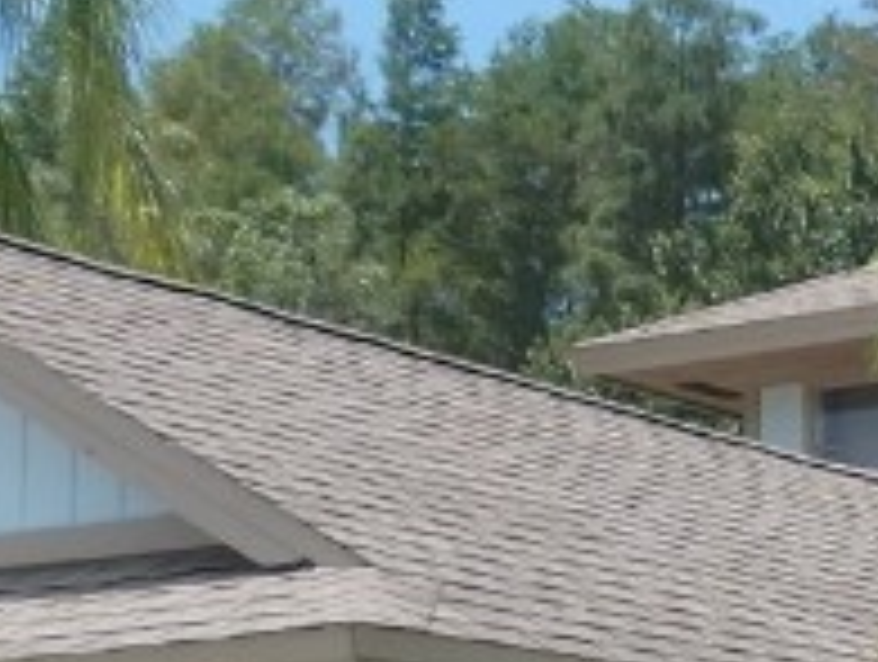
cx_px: 1481
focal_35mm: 110
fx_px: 2795
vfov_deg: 12.4
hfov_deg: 15.7
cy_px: 1171
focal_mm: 3.7
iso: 125
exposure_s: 1/1000
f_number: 3.5
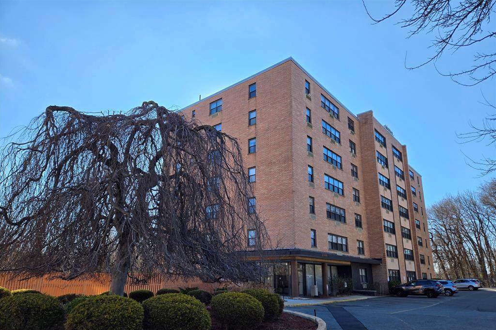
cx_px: 248
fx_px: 331
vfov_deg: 53.0
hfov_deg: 73.8
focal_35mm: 24
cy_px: 186
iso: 25
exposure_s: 1/1235
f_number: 1.8
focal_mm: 5.4
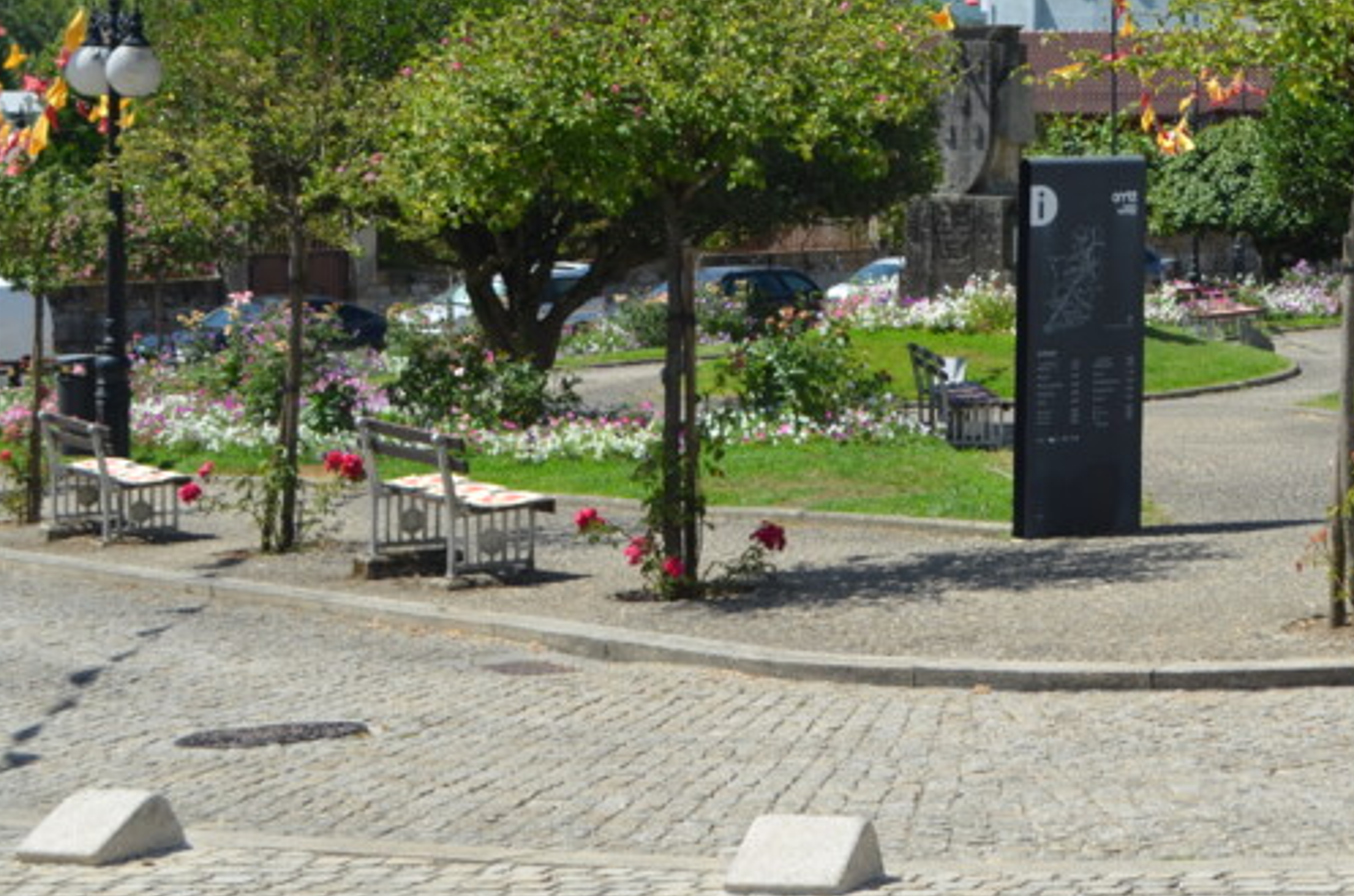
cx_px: 1261
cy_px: 144
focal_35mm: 87
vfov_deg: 15.5
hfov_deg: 22.7
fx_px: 3265
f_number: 8
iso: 100
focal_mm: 30
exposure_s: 1/250
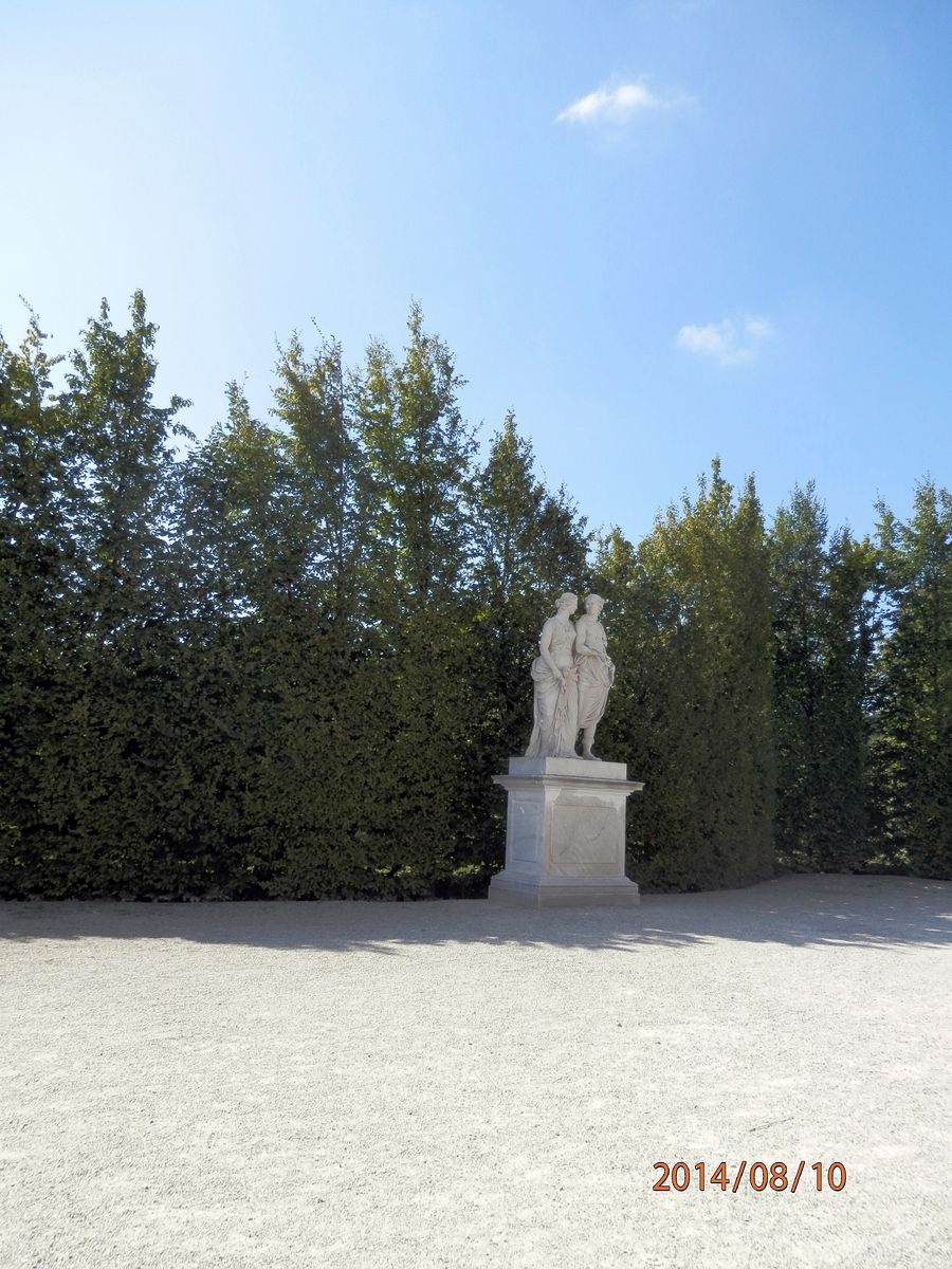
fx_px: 917
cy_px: 634
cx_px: 476
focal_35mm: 25
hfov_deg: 54.9
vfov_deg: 69.4
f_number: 3
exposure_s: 1/800
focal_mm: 4.5
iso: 80
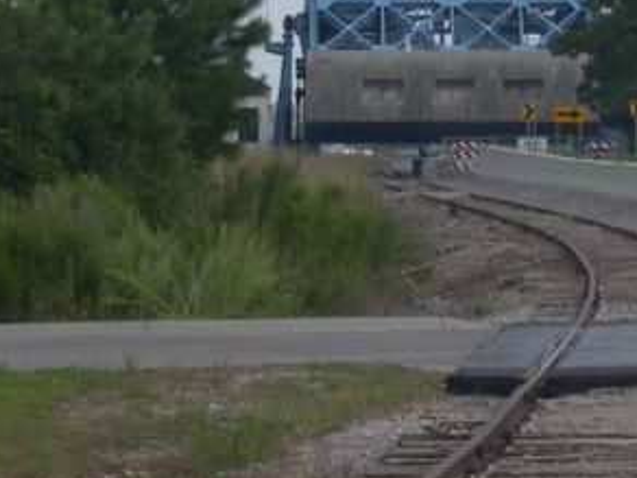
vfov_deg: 4.8
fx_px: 5613
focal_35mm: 305
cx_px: 785
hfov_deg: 6.5
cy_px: -192
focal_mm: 18.4
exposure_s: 1/94.1
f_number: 11.6
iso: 100
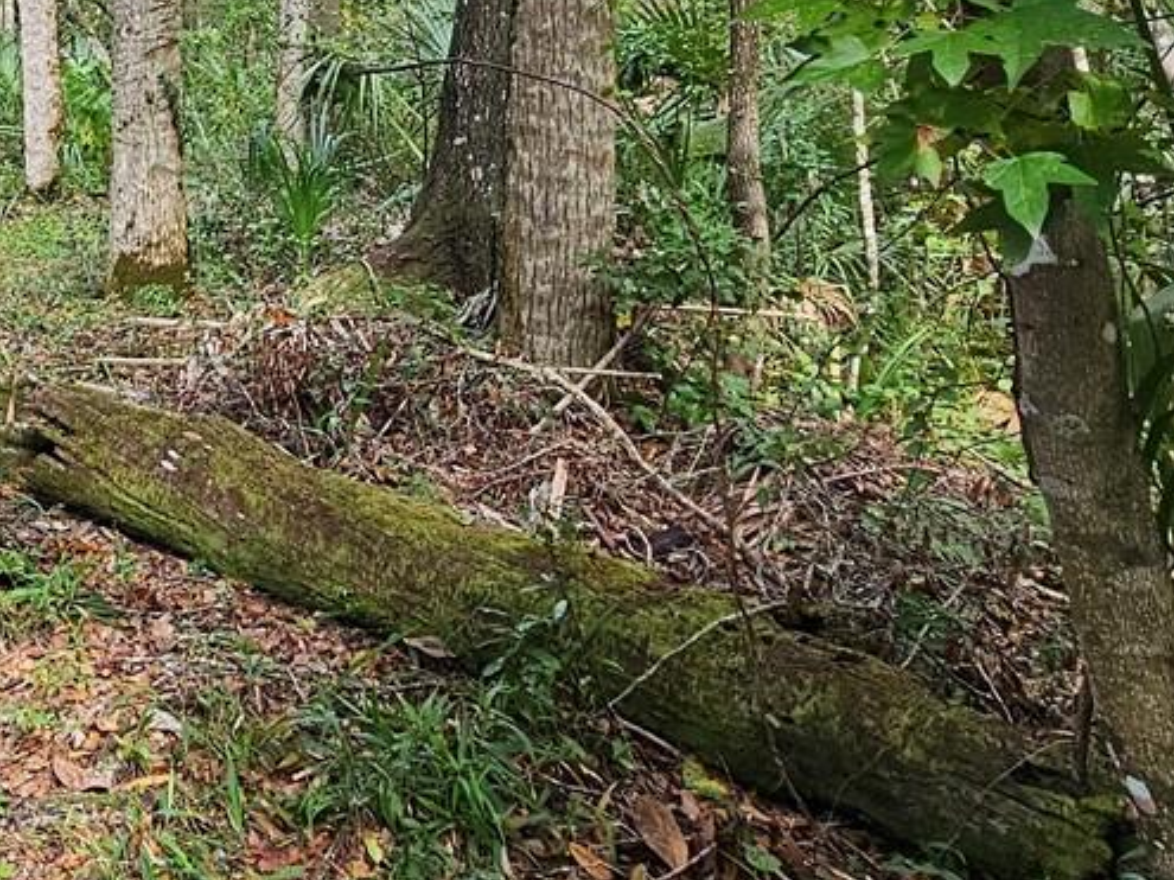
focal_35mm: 42
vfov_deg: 32.0
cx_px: -78
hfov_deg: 38.2
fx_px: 1424
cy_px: 31
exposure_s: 1/207
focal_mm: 2.2
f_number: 2.2
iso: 100
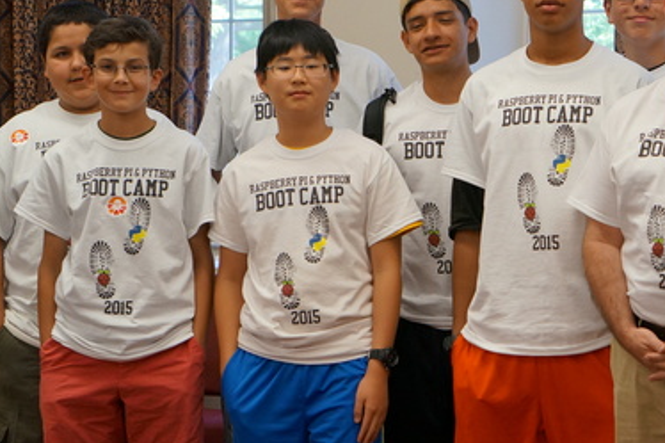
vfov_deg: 13.5
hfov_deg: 20.0
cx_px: 553
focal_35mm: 101
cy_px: 208
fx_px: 1864
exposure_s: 1/160
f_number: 4
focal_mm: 35
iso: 800
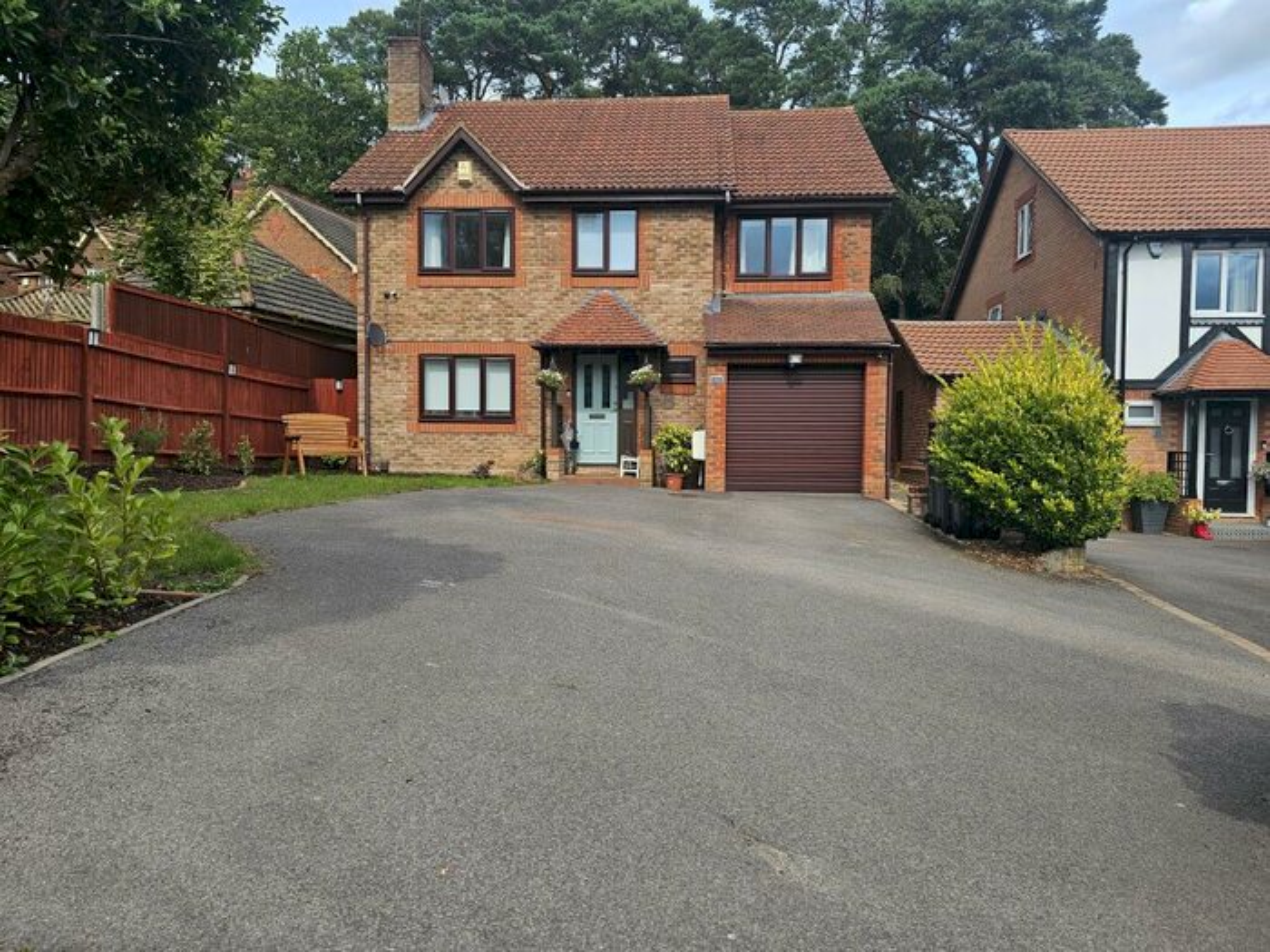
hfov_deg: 73.9
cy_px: 476
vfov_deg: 58.9
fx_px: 844
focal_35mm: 23
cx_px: 635
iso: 10
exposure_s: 1/305
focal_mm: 6.3
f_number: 1.7
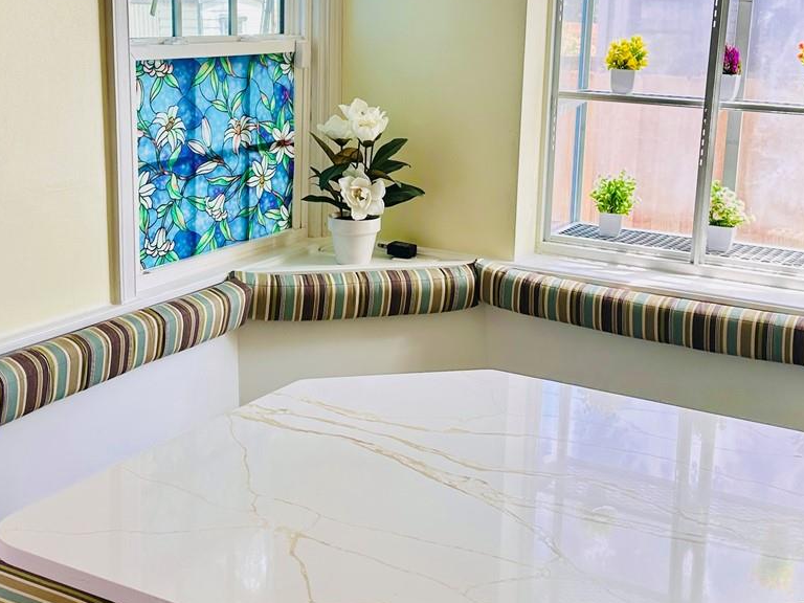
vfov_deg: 29.0
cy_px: 246
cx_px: 408
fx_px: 1161
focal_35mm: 50
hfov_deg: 38.2
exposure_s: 1/168
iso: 80
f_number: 1.78
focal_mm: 6.86
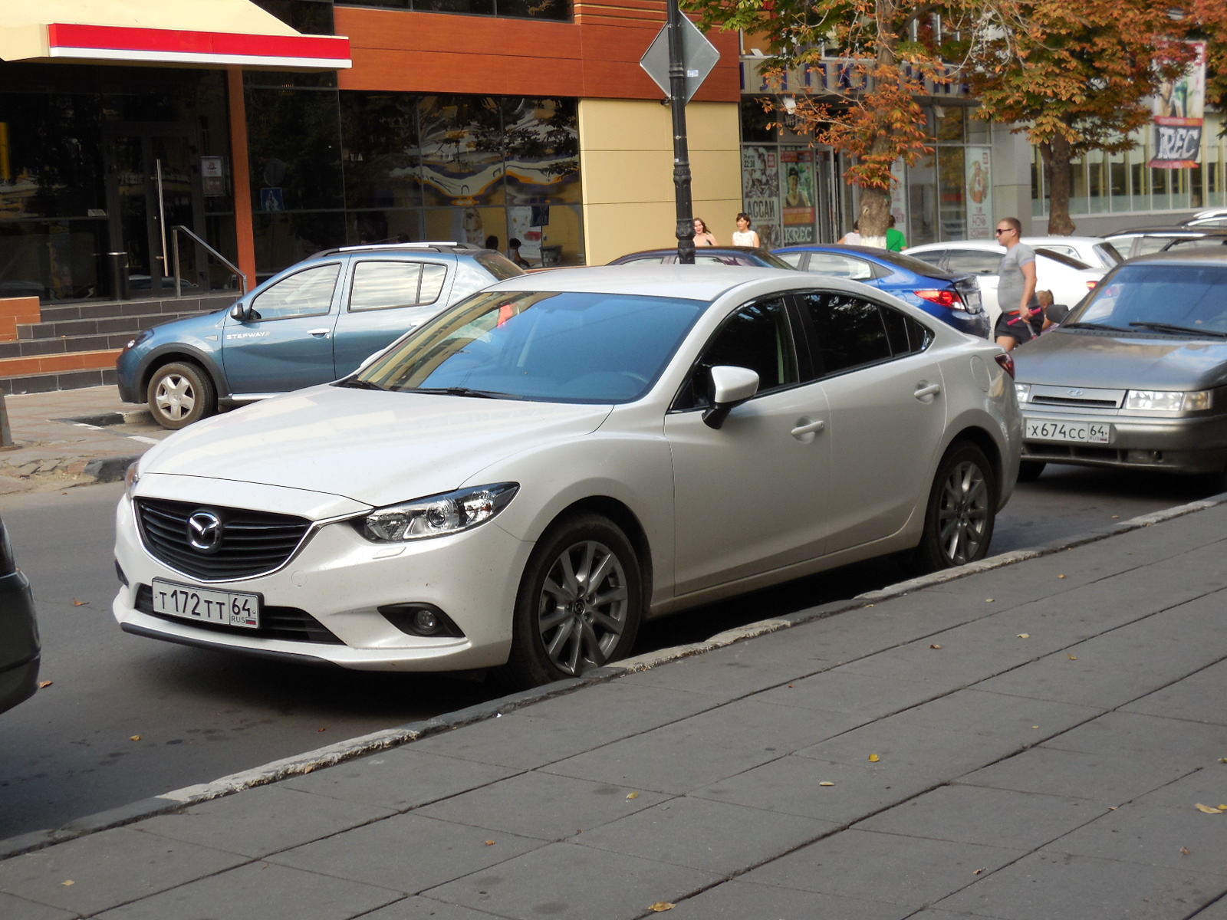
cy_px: 460
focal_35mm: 66
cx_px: 614
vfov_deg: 22.3
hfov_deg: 29.4
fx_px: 2339
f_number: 4.2
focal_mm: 10.9
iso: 125
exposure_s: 1/160
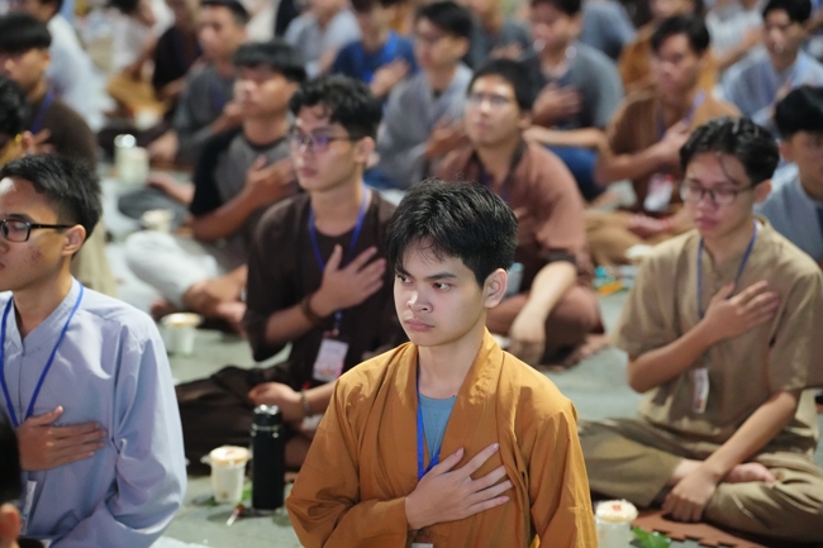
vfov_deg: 15.9
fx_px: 1965
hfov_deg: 23.7
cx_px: 412
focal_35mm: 86
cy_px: 274
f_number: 2.8
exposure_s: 1/200
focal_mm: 86
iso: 16000
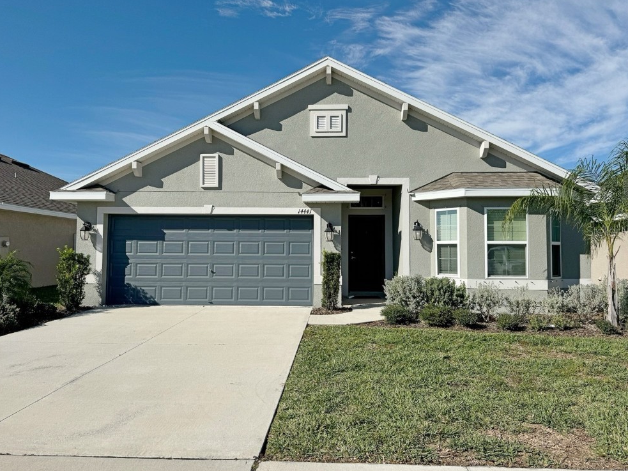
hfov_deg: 69.4
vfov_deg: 54.9
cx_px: 319
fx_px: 453
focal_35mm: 25
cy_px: 231
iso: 80
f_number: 1.78
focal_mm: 6.86
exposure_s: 1/7937
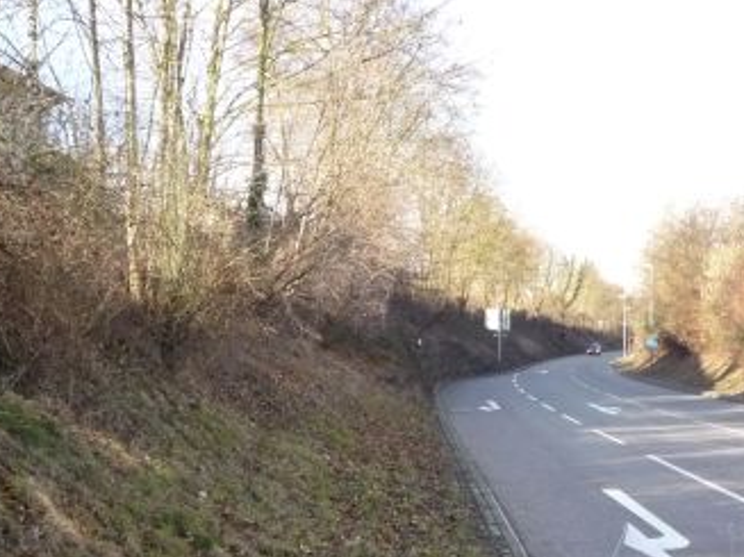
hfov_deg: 40.3
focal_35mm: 47
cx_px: 439
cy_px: 366
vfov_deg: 30.7
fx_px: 1010
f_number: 4
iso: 400
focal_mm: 5.2
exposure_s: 1/320
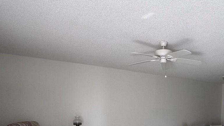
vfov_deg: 33.5
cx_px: 158
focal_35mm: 32
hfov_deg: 58.9
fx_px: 190
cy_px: 126
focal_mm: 2.22
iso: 100
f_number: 2.2
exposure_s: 1/99
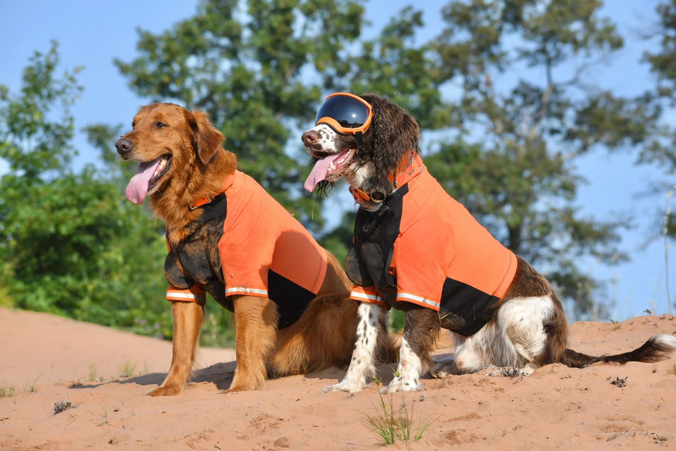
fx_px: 3098
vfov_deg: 8.3
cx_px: 338
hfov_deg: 12.5
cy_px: 226
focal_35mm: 165
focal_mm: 110
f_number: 7.1
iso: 320
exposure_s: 1/1000
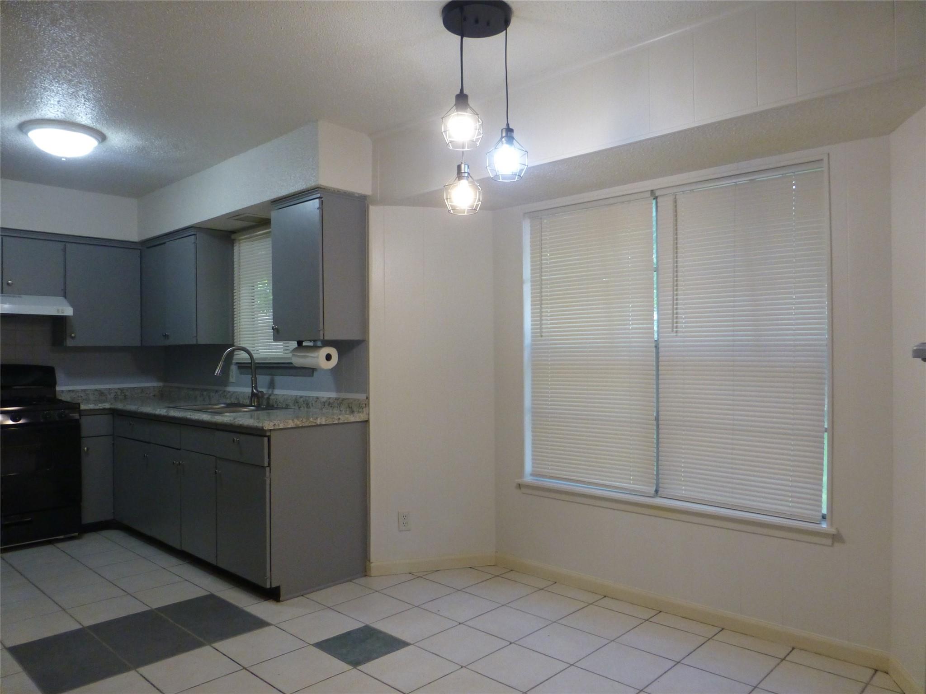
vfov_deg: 56.8
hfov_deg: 71.6
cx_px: 463
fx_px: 642
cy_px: 347
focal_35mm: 24
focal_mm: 4.3
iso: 400
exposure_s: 1/40
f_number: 3.3
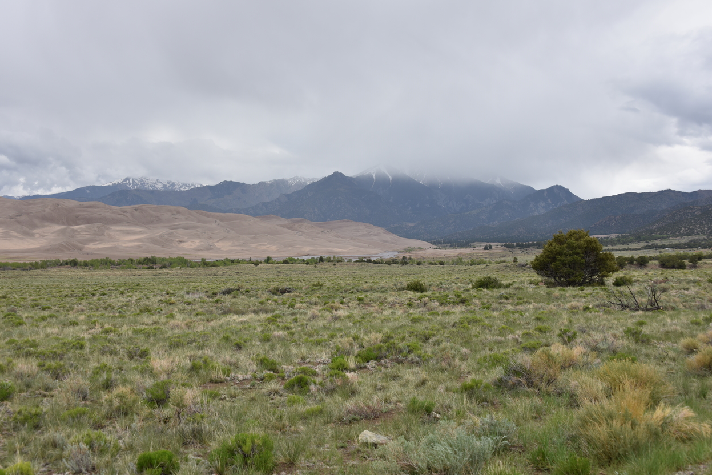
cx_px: 358
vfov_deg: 34.2
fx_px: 771
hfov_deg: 49.5
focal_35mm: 39
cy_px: 236
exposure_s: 1/320
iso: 100
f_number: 9
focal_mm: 38
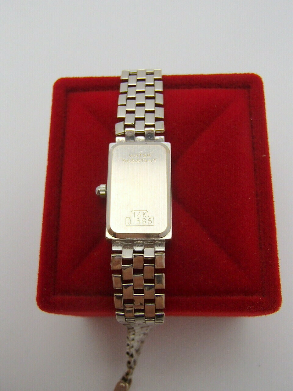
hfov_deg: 38.7
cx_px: 146
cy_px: 196
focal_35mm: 37
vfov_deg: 50.1
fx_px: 418
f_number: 4.7
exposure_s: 1/160
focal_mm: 6.64
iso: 250
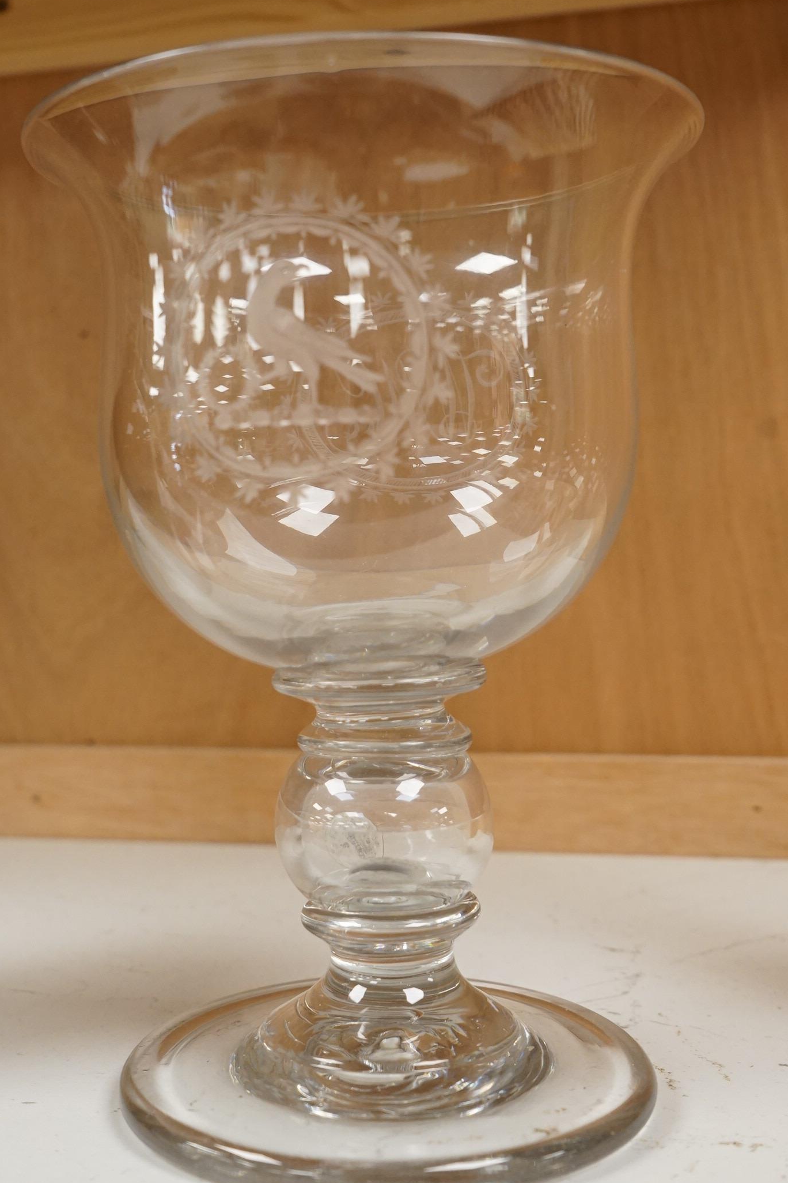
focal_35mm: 41
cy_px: 517
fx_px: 1347
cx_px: 335
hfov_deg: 32.6
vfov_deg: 47.3
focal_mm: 28
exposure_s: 1/100
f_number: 6.3
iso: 1600
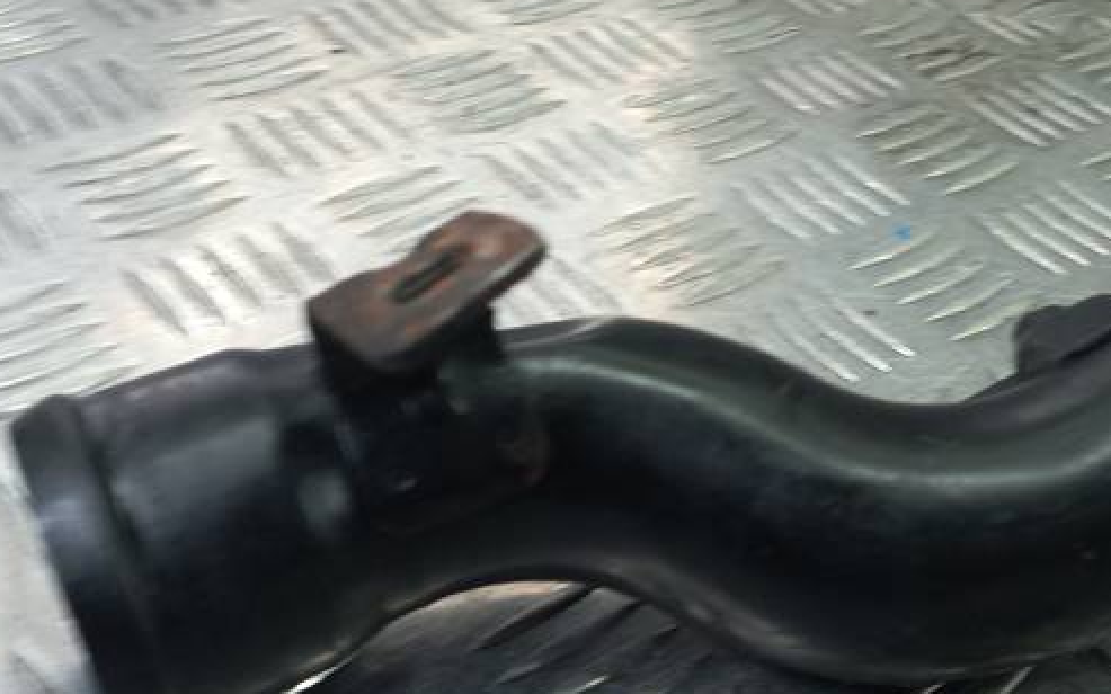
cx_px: 838
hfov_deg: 36.0
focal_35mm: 55
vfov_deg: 23.4
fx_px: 1665
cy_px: 216
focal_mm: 4.6
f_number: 1.8
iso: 64
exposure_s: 1/50
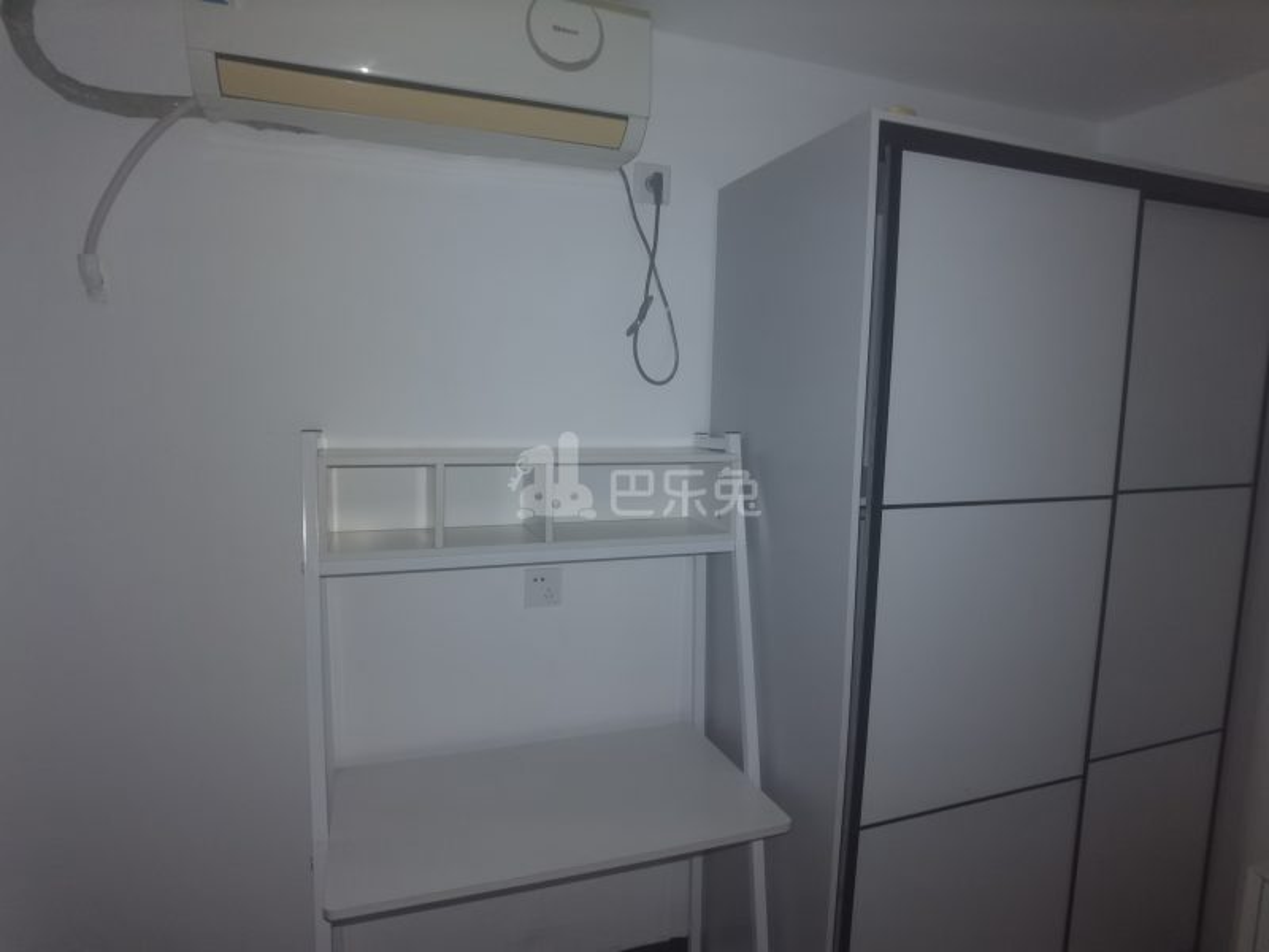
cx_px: 634
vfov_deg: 71.6
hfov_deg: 87.8
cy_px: 476
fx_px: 660
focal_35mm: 18
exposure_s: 1/50
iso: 320
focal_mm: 4.4
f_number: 1.8
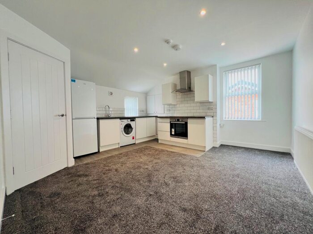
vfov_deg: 89.9
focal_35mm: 13
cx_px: 156
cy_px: 117
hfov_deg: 106.2
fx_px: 118
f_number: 1.8
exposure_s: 1/99
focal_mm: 1.57
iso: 160
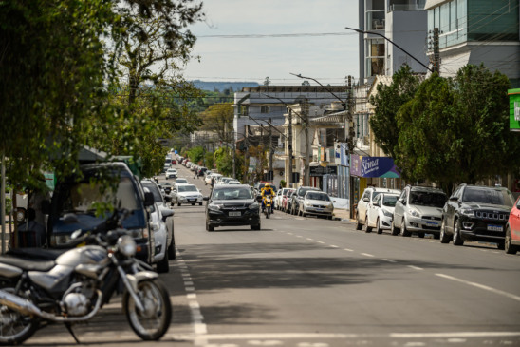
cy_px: 174
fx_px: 2166
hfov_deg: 13.7
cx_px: 260
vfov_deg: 9.1
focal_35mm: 150
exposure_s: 1/8000
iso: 400
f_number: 3.5
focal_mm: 150
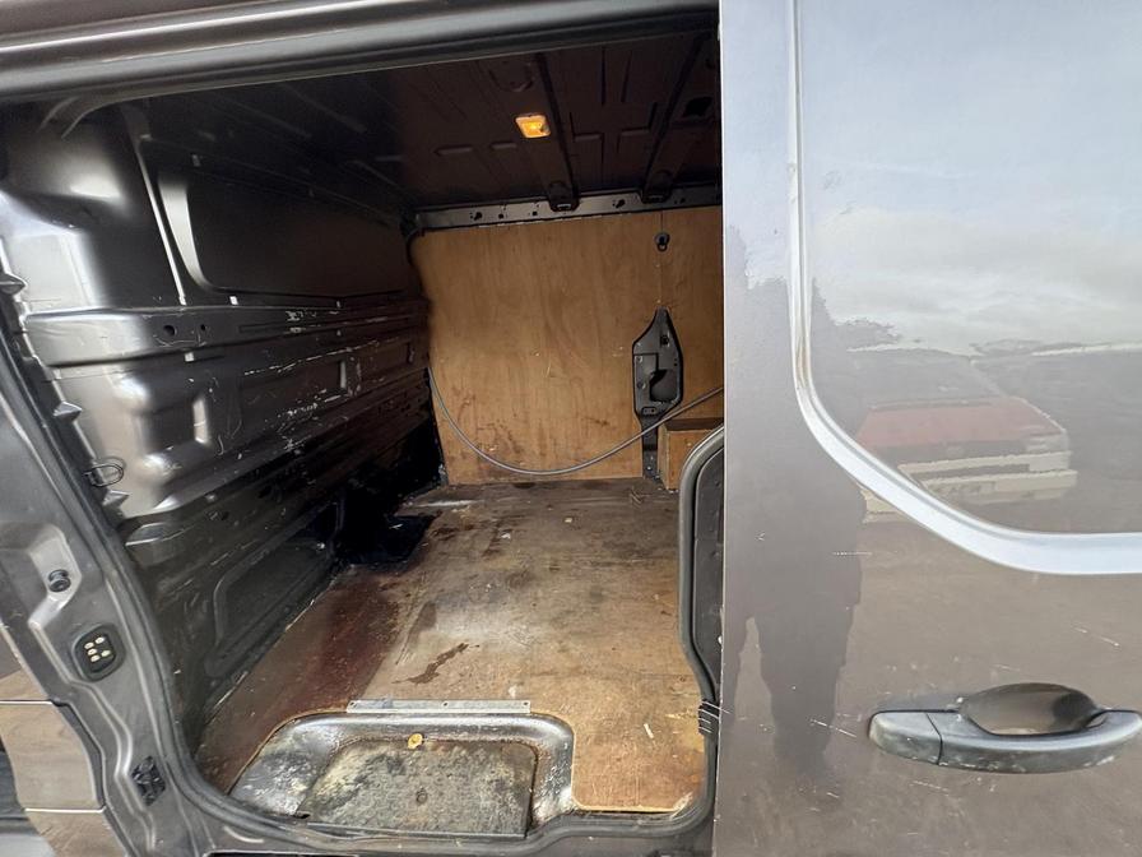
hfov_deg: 102.1
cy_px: 428
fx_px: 462
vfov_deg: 85.7
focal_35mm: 14
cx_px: 571
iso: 100
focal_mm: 2.22
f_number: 2.2
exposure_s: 1/99
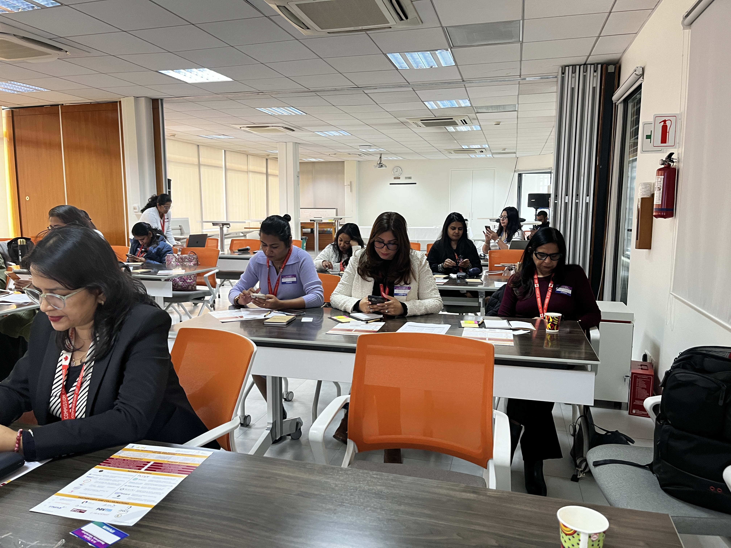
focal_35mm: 26
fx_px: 549
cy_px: 274
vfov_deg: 53.1
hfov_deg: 67.3
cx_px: 366
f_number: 1.6
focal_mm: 5.1
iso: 125
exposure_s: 1/50
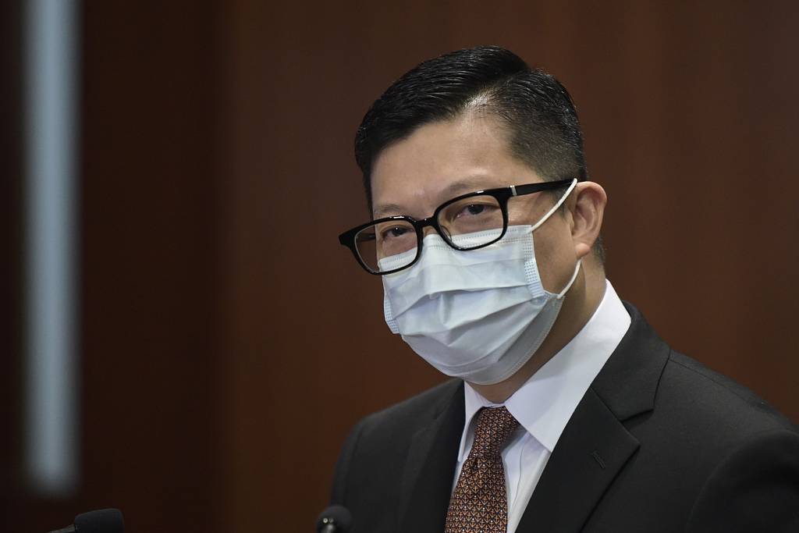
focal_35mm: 200
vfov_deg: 6.9
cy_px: 266
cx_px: 400
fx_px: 4439
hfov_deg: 10.3
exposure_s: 1/125
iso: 2500
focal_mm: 200
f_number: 2.8
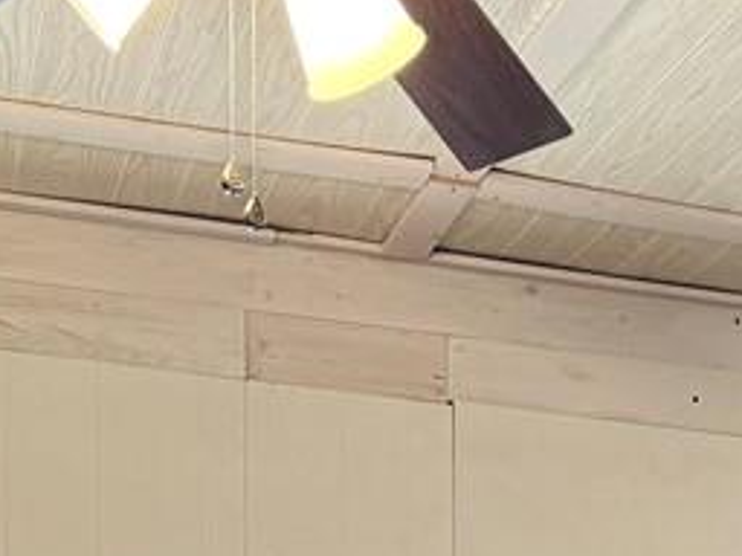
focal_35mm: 96
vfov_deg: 13.5
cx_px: 661
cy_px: 1054
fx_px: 2058
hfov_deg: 20.1
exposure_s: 1/60
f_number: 1.78
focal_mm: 6.76
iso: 160
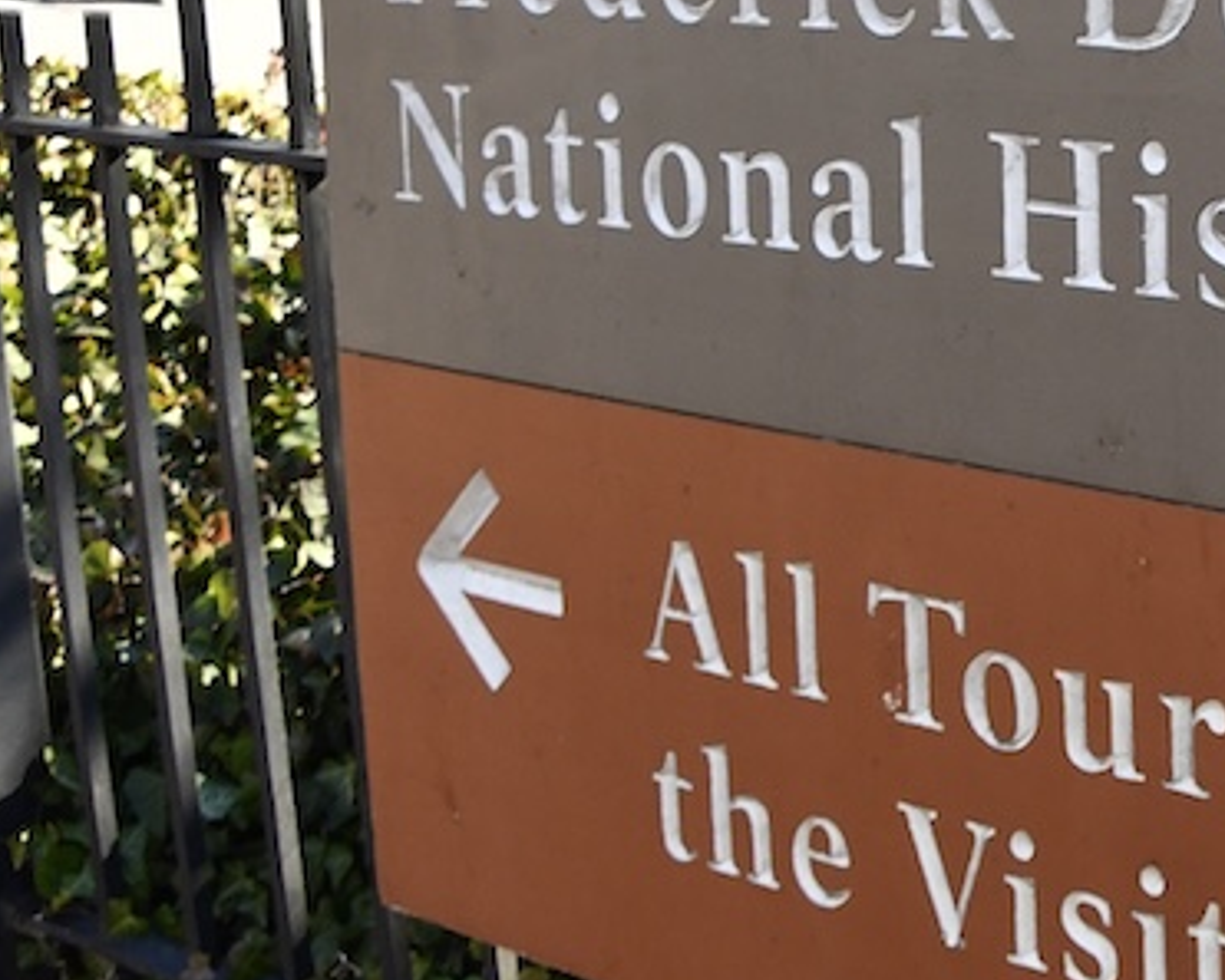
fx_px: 2974
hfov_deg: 21.3
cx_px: 1549
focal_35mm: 82
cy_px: 355
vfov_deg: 18.7
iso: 640
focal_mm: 18
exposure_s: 1/320
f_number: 7.1
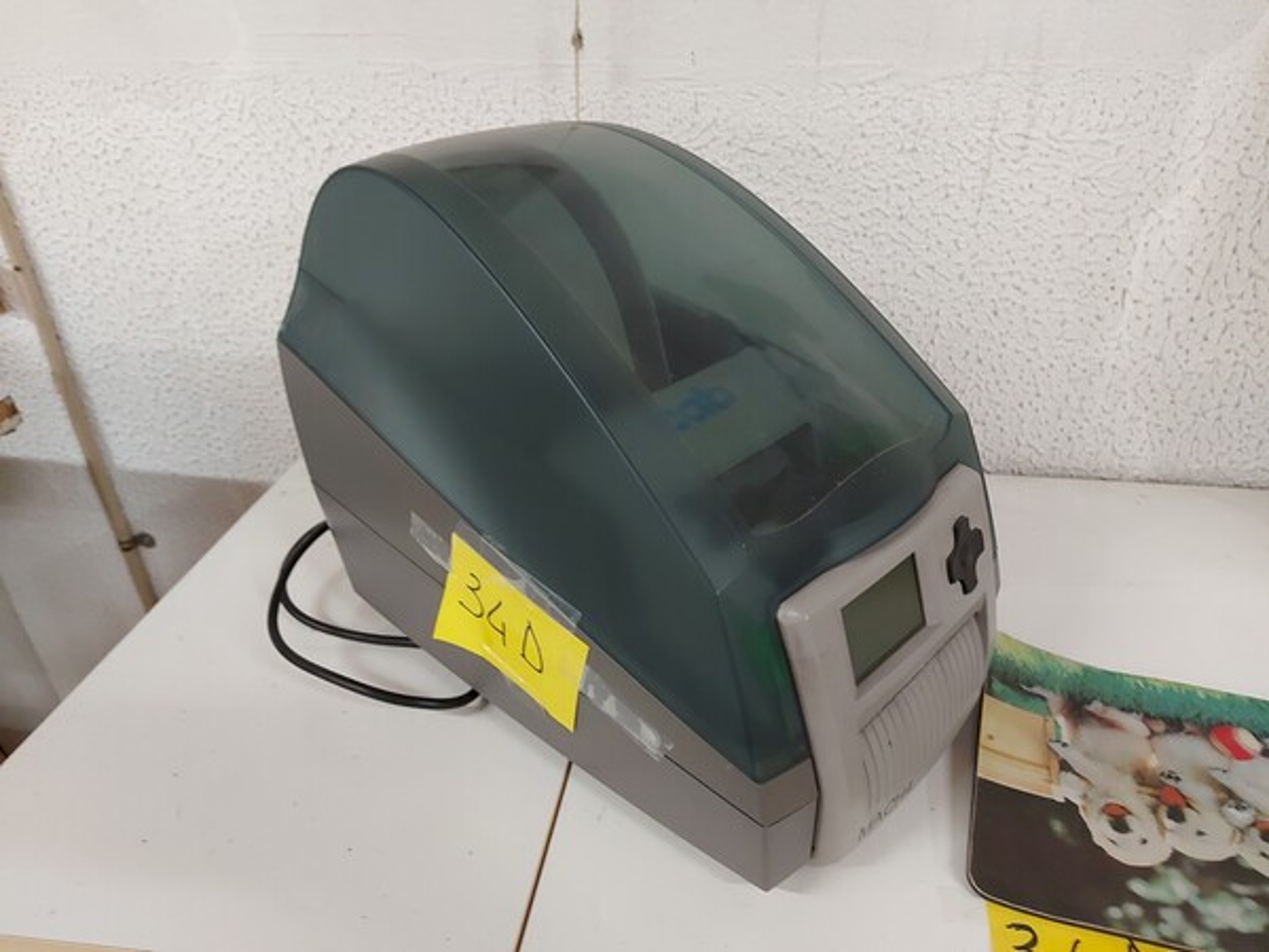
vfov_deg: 56.8
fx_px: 880
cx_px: 634
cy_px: 476
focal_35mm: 24
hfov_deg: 71.6
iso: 320
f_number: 1.8
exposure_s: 1/25
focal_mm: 5.23
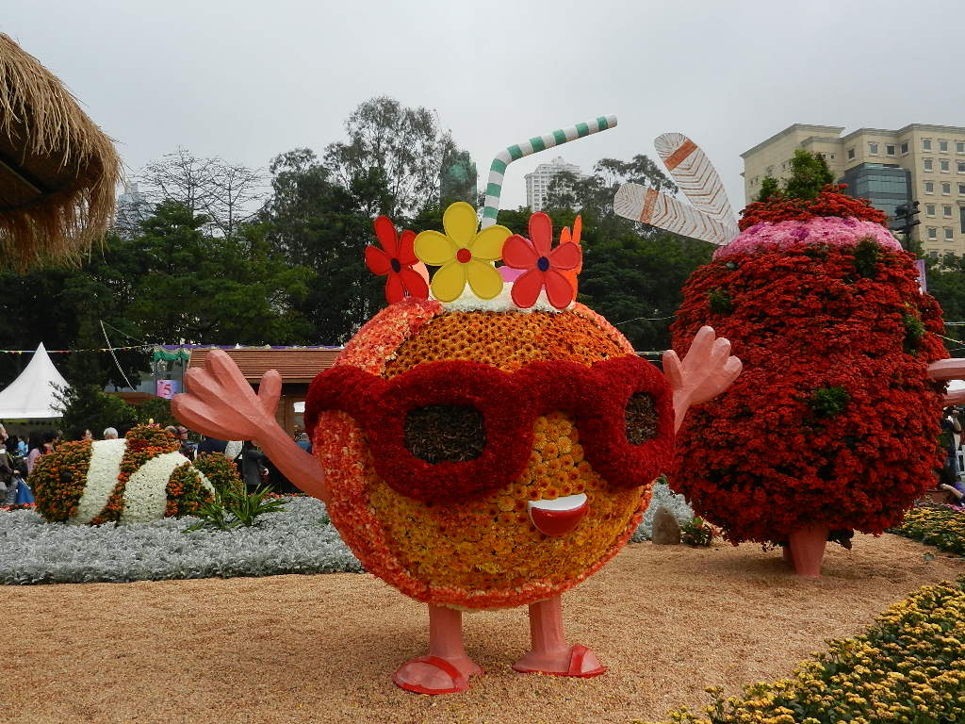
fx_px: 808
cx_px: 482
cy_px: 362
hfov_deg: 61.7
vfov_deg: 48.2
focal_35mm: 29
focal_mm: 5.1
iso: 160
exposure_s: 1/1250
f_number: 3.6
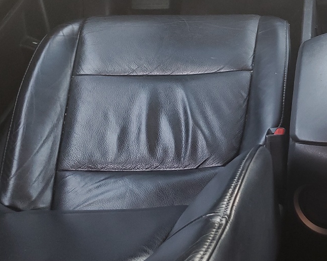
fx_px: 610
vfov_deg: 23.7
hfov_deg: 27.4
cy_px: 37
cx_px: 363
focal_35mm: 63
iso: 65
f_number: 1.5
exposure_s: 1/120
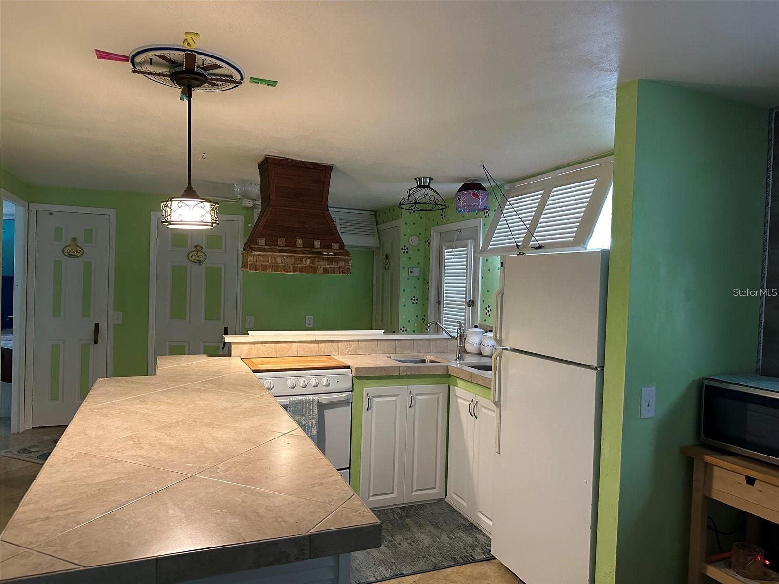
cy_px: 292
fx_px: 540
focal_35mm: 24
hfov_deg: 71.6
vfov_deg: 56.8
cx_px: 390
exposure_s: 1/60
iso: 500
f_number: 1.78
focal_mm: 6.86
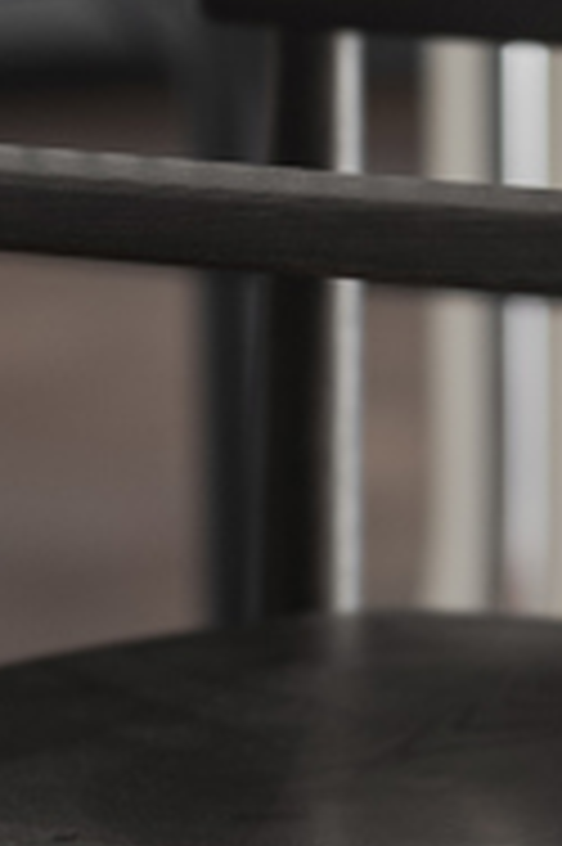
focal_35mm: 543
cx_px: 481
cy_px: 18
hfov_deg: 2.5
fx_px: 12738
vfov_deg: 3.8
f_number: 1.8
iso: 250
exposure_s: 1/125
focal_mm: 85
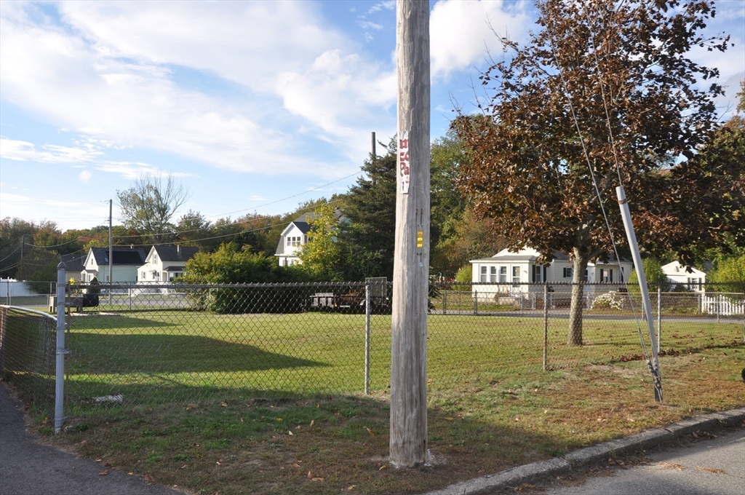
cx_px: 372
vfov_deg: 39.9
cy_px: 248
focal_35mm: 33
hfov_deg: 57.3
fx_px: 682
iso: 200
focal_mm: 22
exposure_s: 1/200
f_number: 10
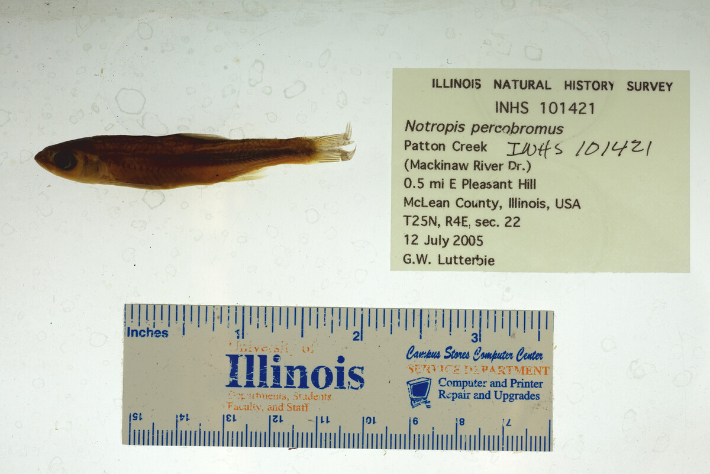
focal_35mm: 60
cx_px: 355
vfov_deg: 22.6
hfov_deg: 33.4
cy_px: 237
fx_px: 1184
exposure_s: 1/200
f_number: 10
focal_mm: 60
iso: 100
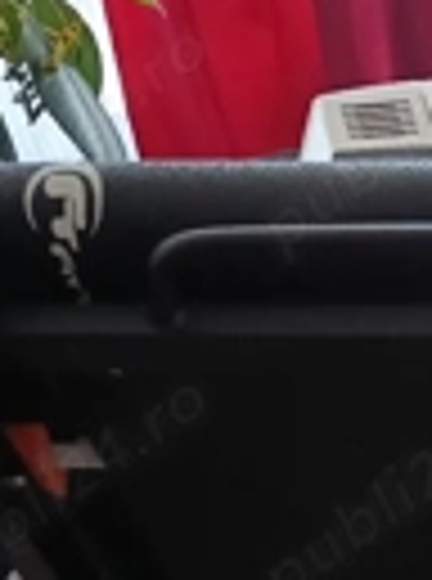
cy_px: 544
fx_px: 1405
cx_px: 500
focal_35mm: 84
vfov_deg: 22.7
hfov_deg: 16.8
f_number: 1.8
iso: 800
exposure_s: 1/33.3
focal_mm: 3.98
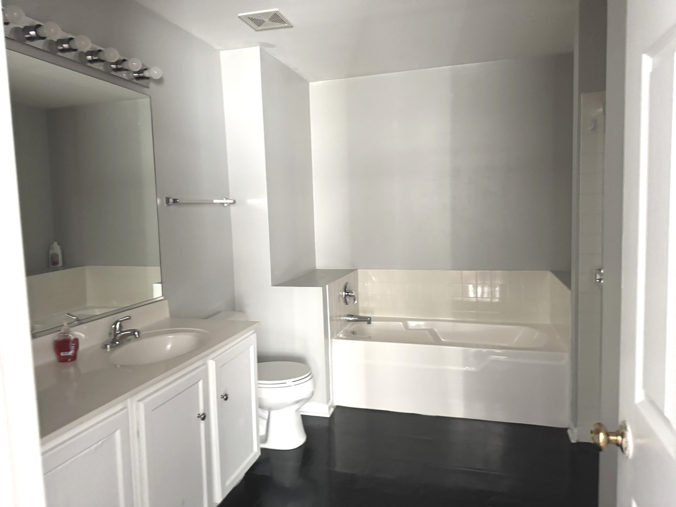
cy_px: 254
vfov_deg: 56.8
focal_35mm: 24
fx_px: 469
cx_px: 338
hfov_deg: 71.6
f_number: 1.78
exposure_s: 1/44
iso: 800
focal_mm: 6.76
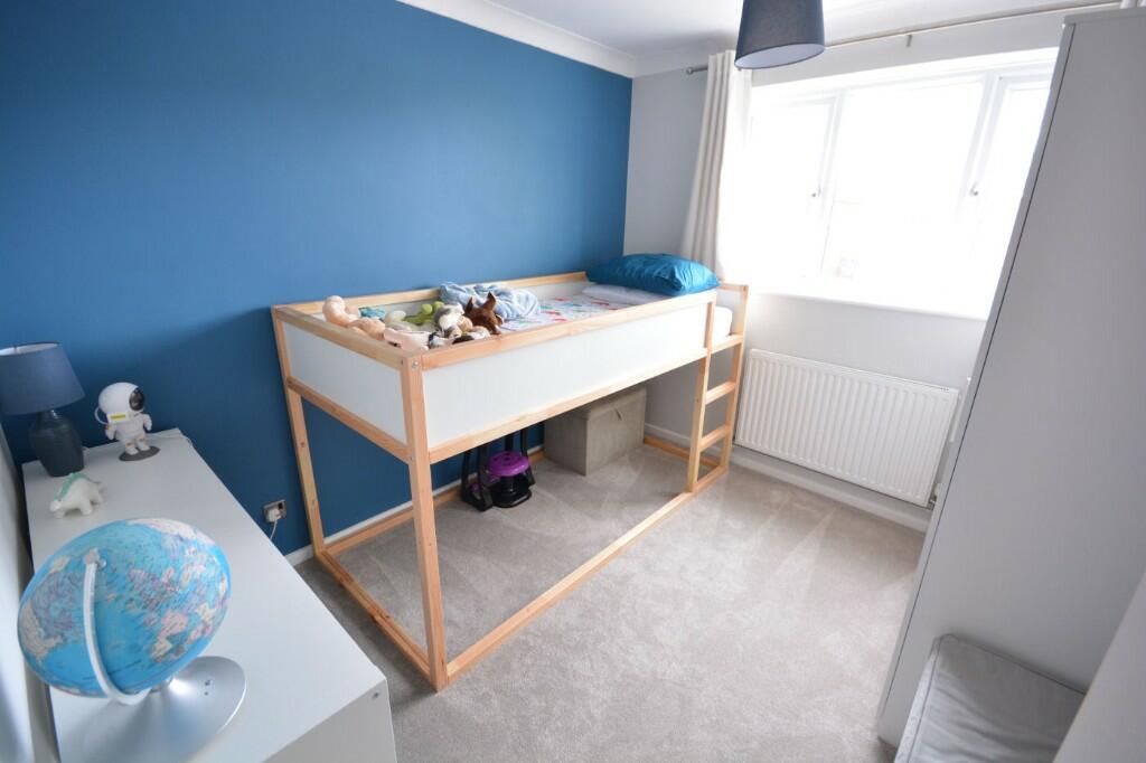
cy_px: 382
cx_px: 573
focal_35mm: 15
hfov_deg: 100.4
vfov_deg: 77.3
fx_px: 477
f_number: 8
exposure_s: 1/8
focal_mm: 10
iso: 400
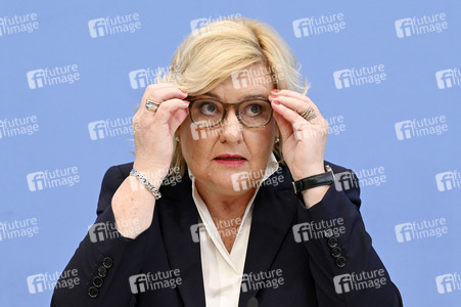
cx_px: 230
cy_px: 154
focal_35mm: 92
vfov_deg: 14.8
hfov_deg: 22.2
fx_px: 1177
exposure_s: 1/500
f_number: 5.6
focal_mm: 92
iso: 3200
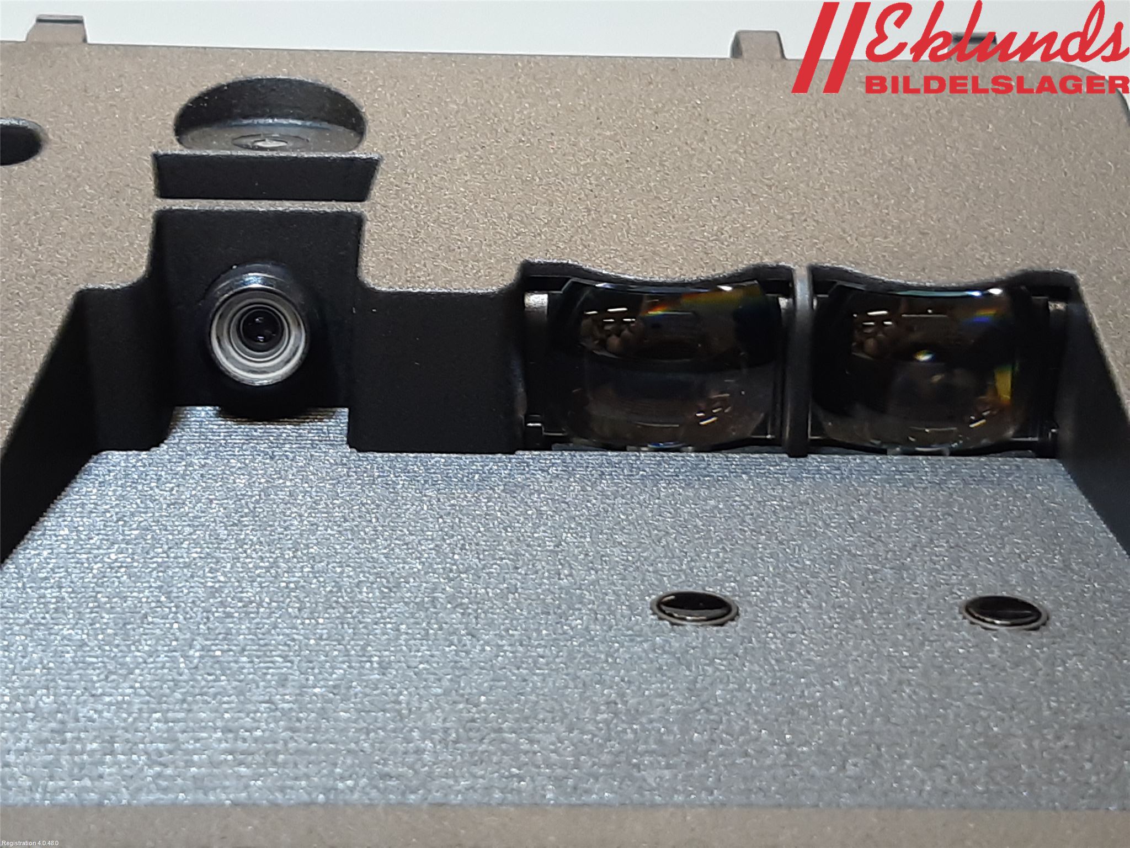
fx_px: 849
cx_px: 565
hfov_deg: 67.3
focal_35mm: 26
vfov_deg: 53.1
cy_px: 424
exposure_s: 1/50
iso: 125
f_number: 1.7
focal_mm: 3.93
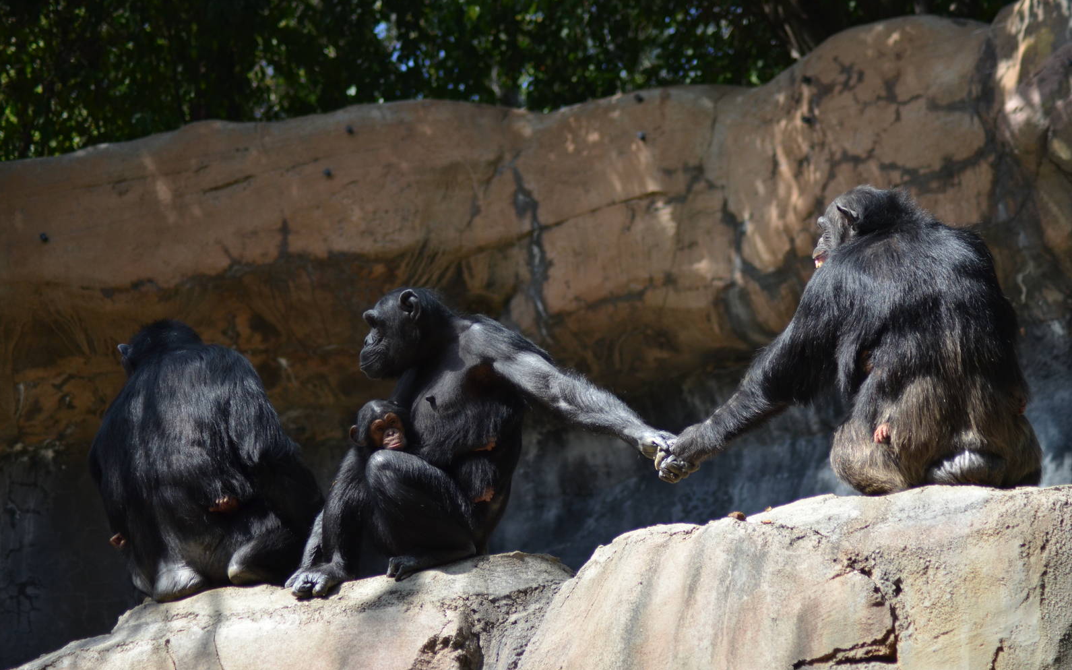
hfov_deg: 11.8
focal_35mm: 178
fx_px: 5200
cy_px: 339
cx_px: 534
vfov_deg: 7.4
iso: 400
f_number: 4.5
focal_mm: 116
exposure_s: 1/1250
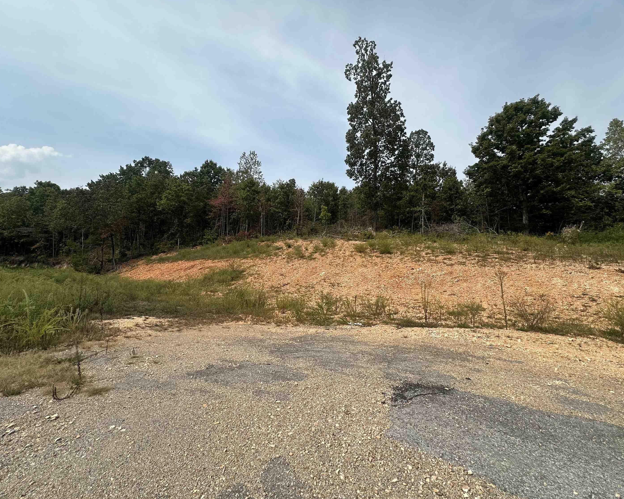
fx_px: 277
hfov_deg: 96.8
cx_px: 315
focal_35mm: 15
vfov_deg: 84.0
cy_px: 251
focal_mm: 2.22
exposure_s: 1/2506
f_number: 2.2
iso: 50
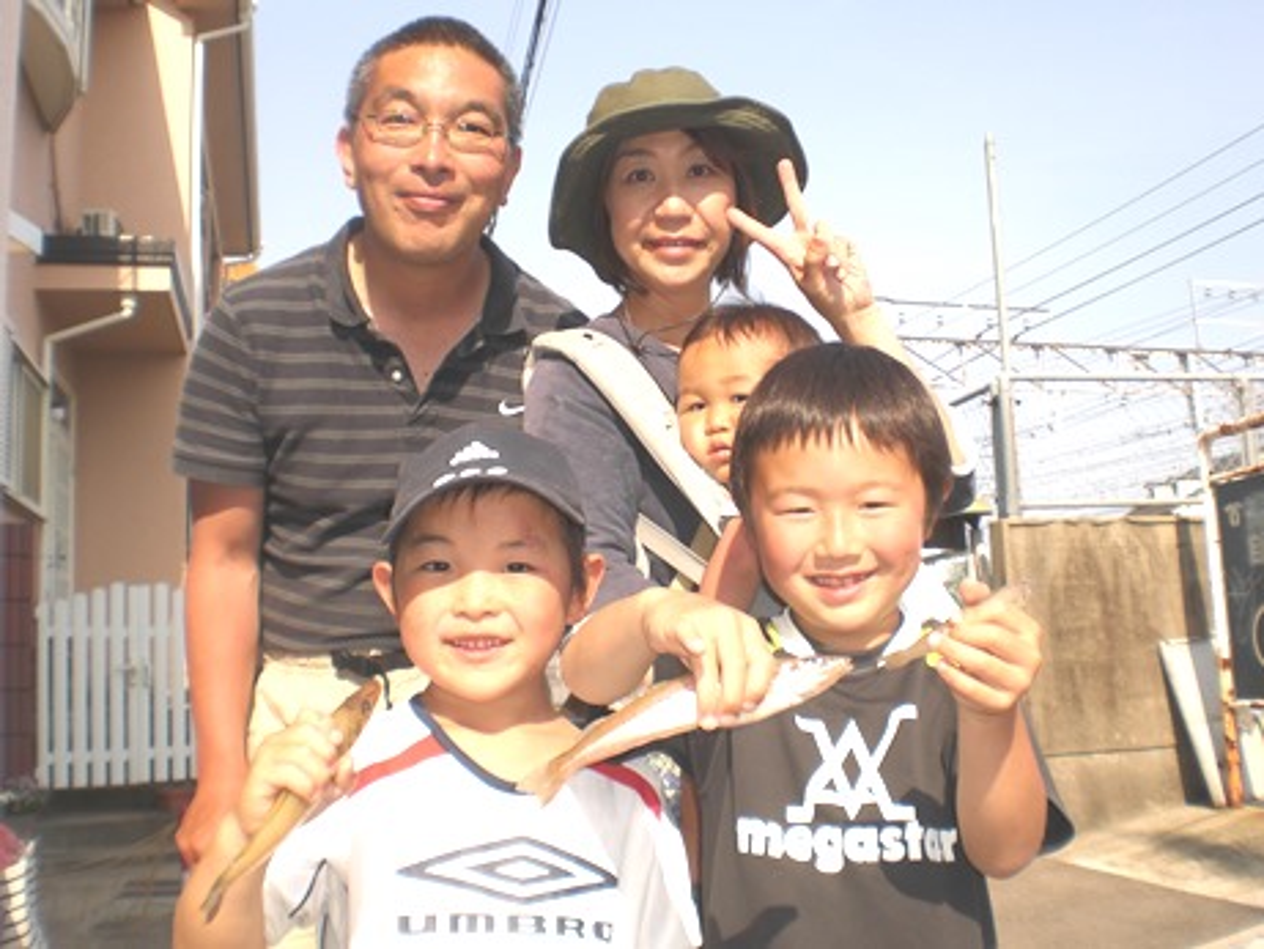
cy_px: 474
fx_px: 1388
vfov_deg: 37.7
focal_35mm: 38
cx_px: 632
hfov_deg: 49.0
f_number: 4.4
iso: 50
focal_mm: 6.3
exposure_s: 1/320
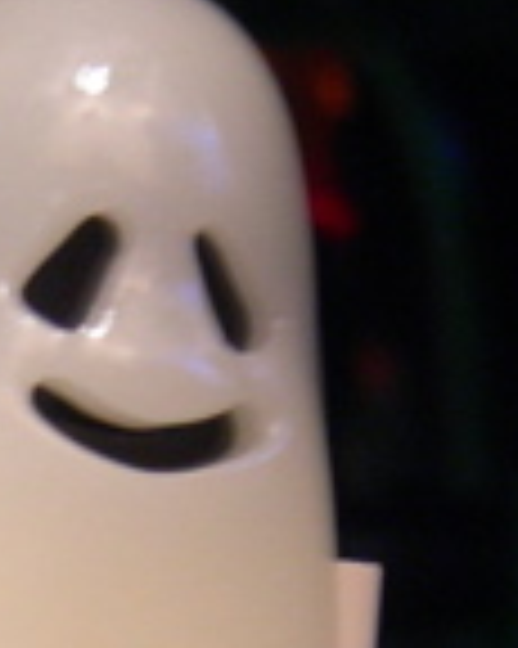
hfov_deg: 9.7
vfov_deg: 12.0
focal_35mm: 156
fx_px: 2993
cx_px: -144
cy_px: 878
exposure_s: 1/1.4
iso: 200
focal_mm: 7.5
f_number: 2.7
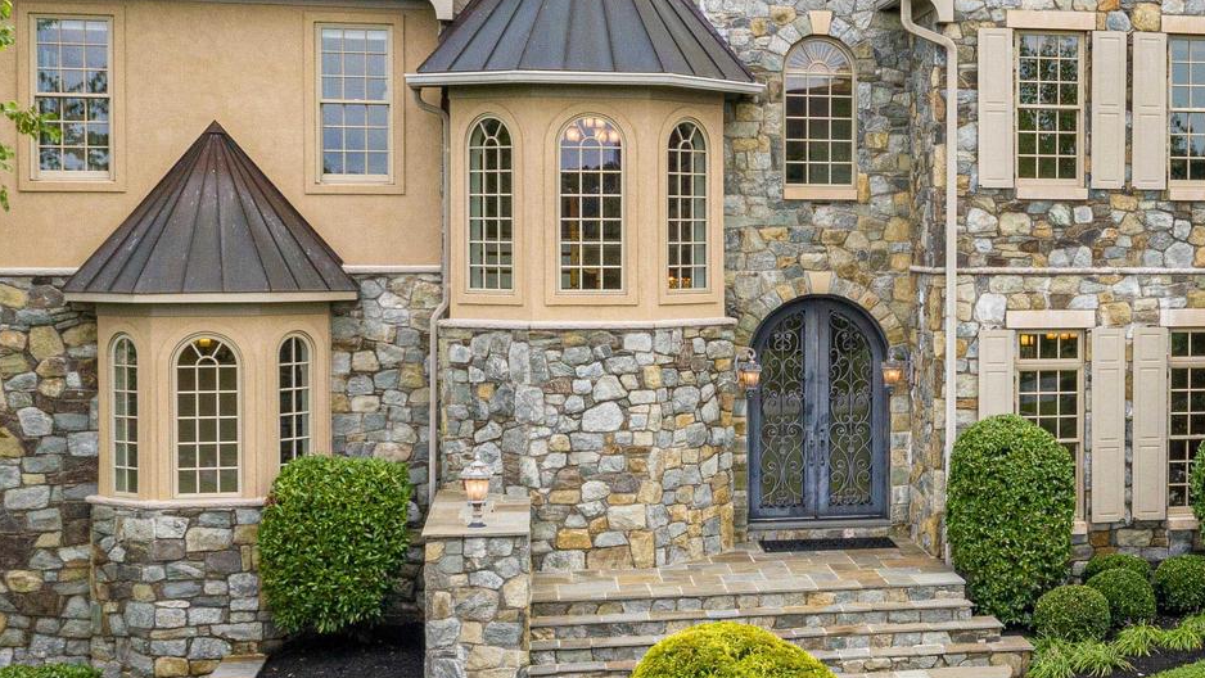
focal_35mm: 64
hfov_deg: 30.9
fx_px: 2045
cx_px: 1145
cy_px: 290
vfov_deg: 18.8
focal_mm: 10.26
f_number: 8
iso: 100
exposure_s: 1/320
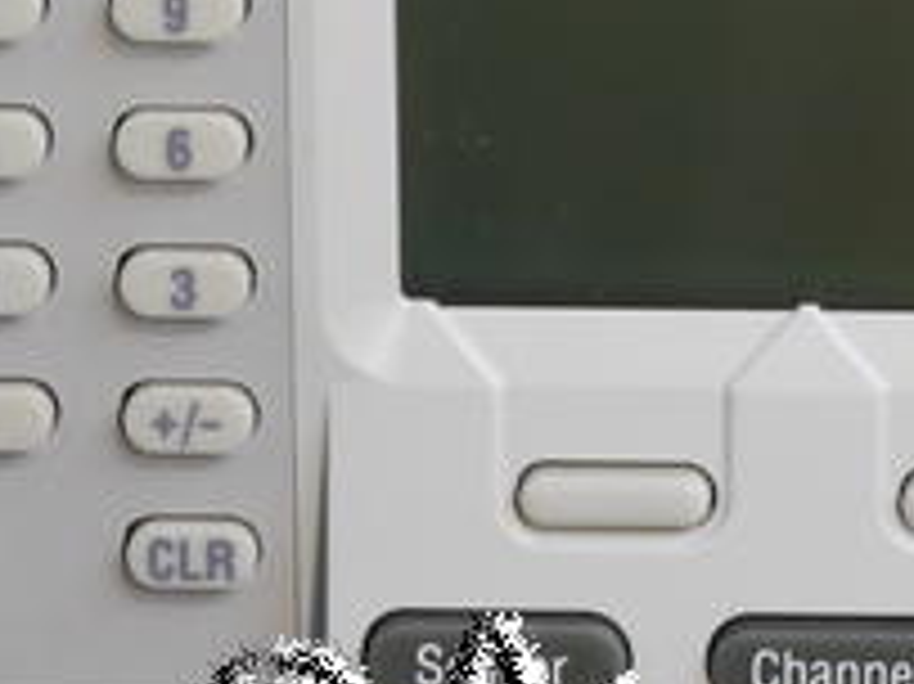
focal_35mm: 553
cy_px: 194
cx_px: 387
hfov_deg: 3.6
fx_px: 14593
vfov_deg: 2.7
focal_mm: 140
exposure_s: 1/1.3
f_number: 14
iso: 400
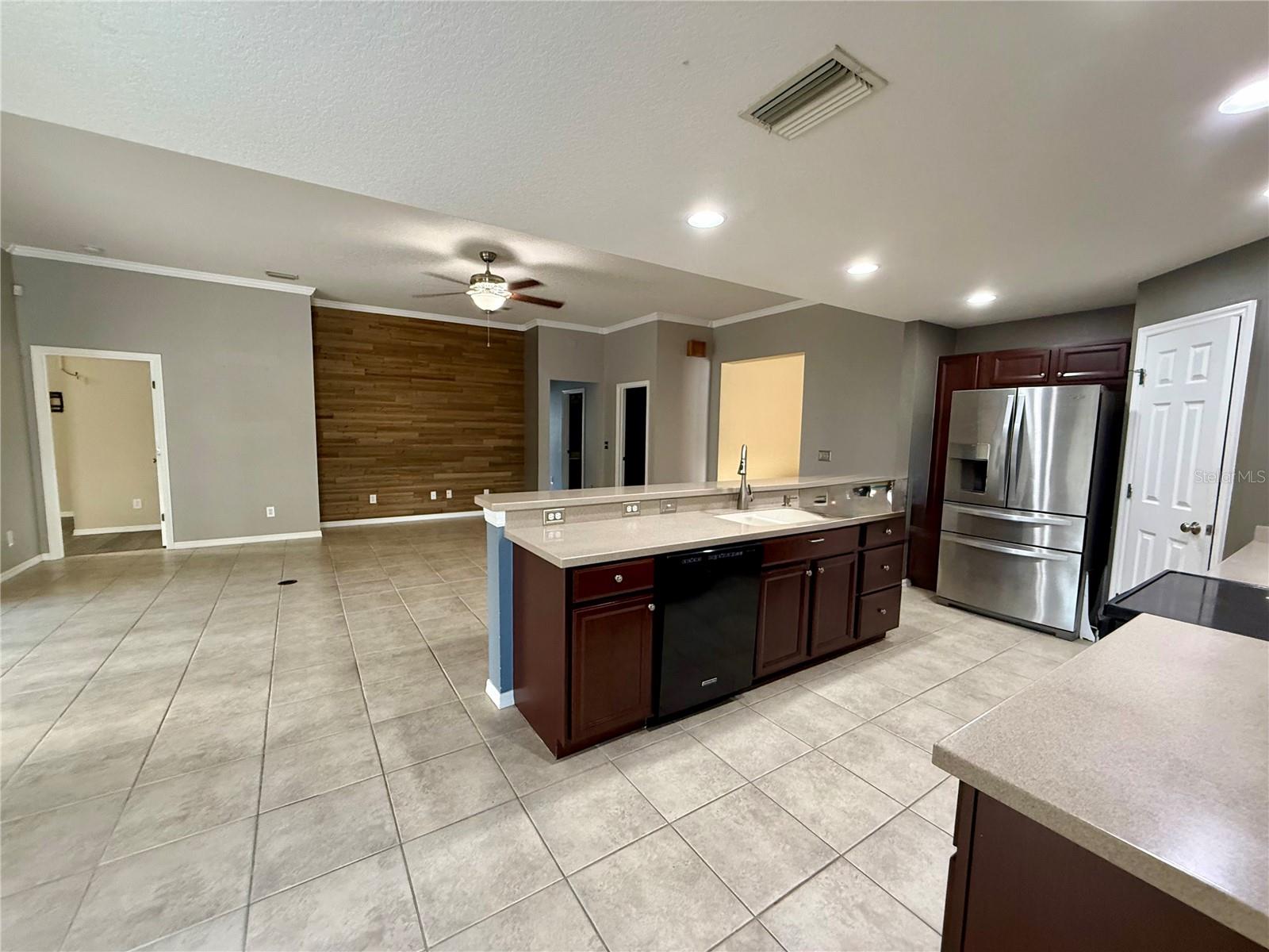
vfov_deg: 85.7
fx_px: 513
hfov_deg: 102.1
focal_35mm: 14
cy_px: 476
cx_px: 634
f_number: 2.2
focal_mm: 2.22
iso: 500
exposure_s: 1/60
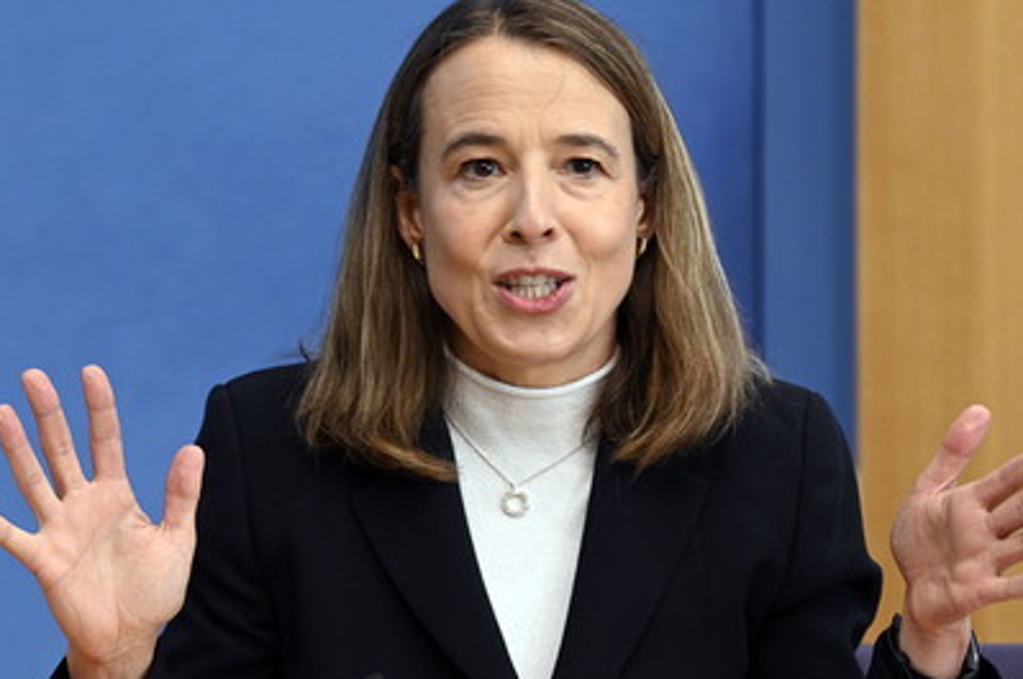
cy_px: 318
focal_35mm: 147
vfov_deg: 9.3
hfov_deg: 14.0
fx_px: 4172
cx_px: 524
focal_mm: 130
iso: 3200
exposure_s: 1/400
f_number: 5.6
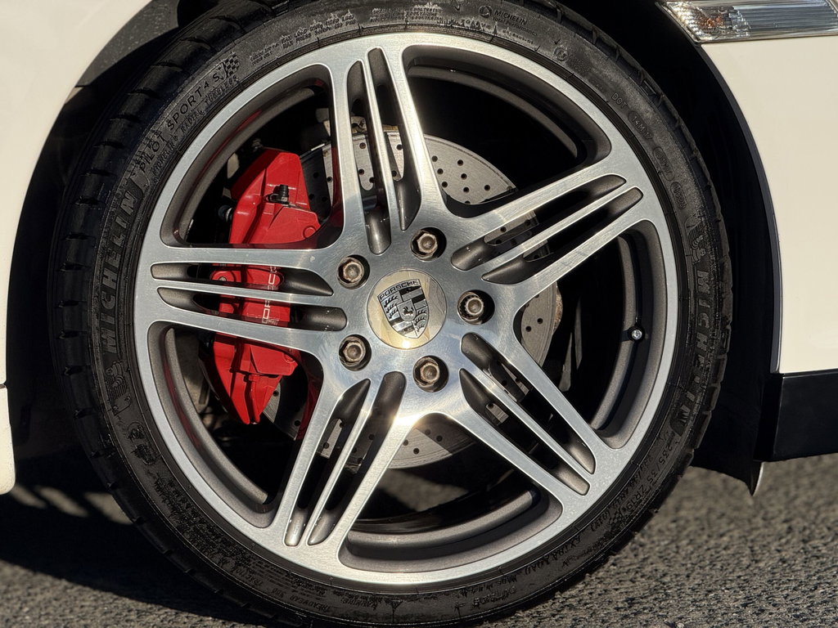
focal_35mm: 120
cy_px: 314
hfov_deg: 16.4
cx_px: 419
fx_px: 2905
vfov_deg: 12.3
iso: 64
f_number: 2.8
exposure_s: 1/2283
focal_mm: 15.66
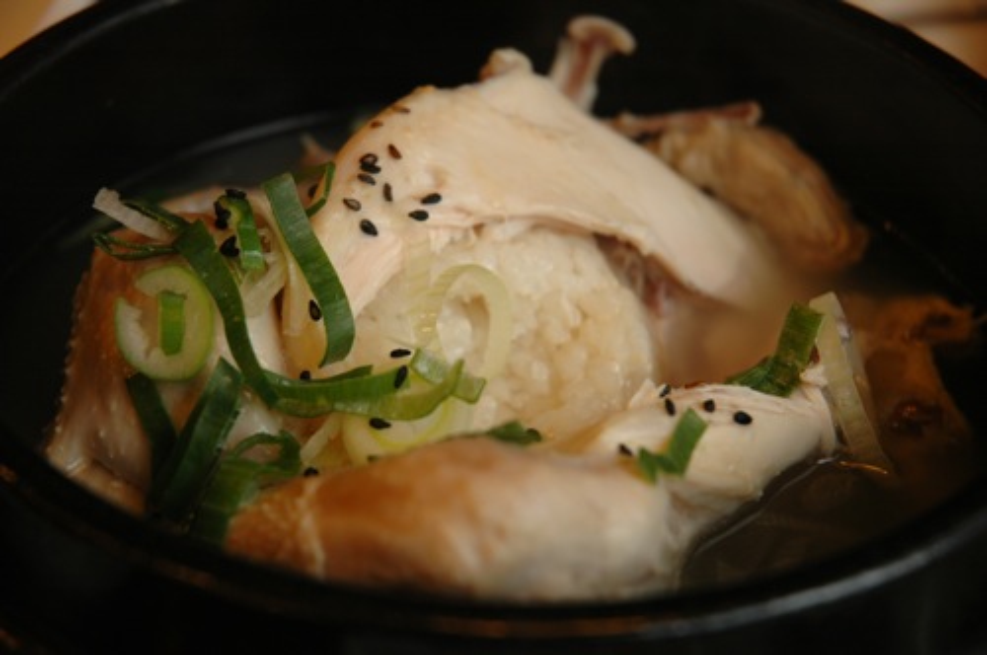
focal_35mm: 105
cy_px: 328
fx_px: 2875
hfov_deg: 19.5
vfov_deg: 13.0
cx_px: 494
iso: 200
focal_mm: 70
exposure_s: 1/50
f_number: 4.5
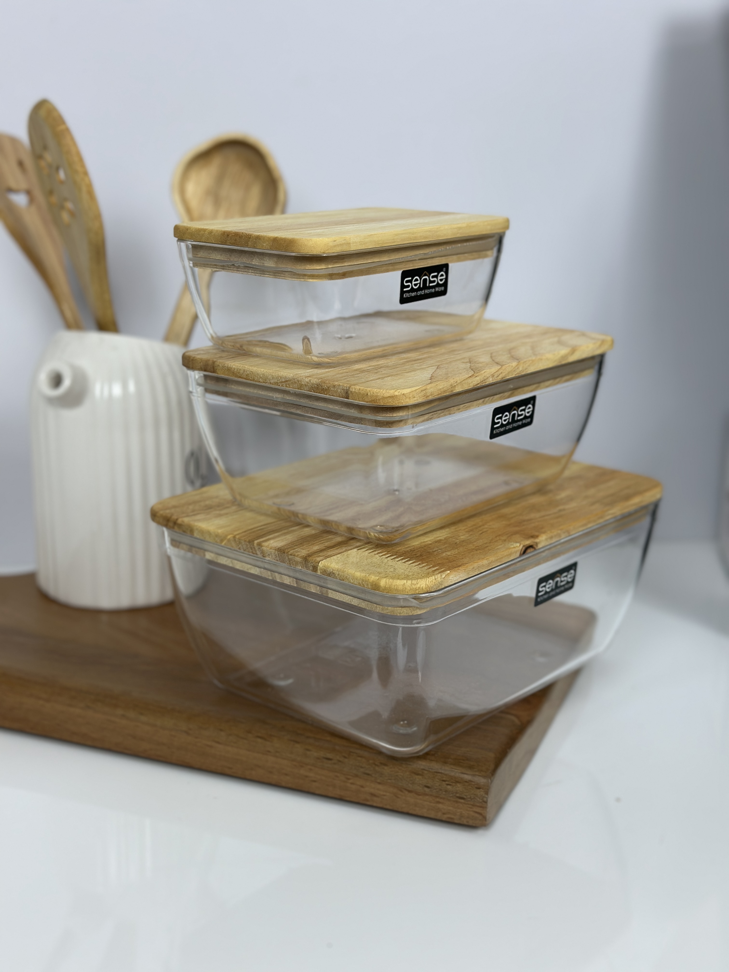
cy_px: 486
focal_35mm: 48
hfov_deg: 30.3
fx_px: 1348
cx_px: 364
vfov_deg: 39.7
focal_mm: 6.86
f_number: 1.78
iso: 80
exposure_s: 1/190
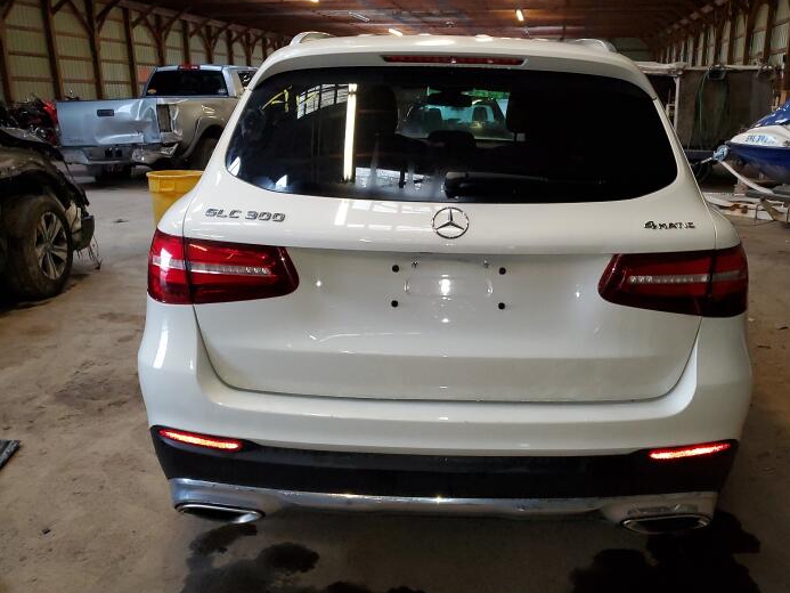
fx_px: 685
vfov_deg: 46.8
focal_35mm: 30
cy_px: 289
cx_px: 439
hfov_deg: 59.8
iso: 220
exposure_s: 1/60.2
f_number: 1.5
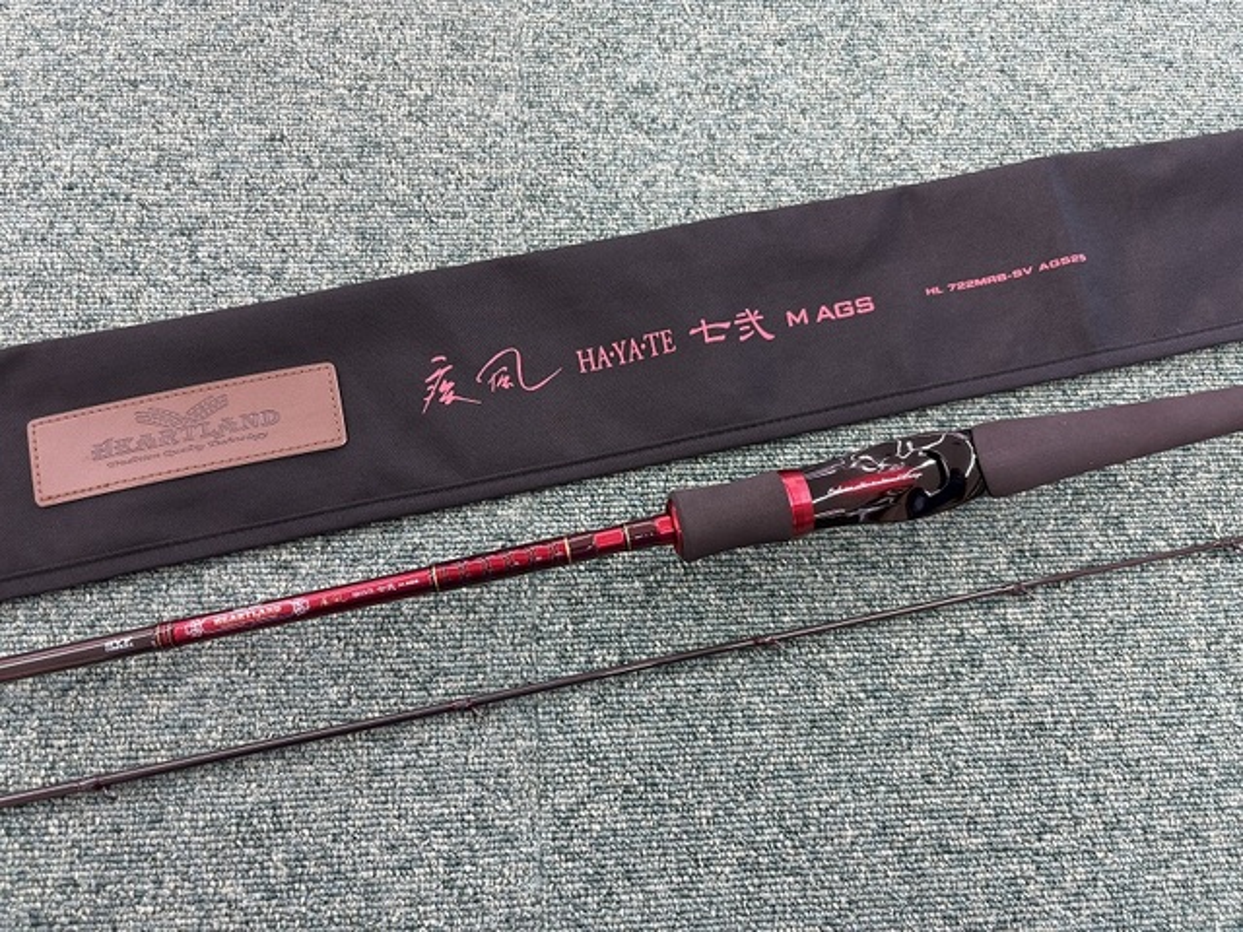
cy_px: 466
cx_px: 622
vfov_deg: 53.1
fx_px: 934
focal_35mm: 26
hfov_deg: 67.3
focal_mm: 5.96
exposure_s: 1/50
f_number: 1.6
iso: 64
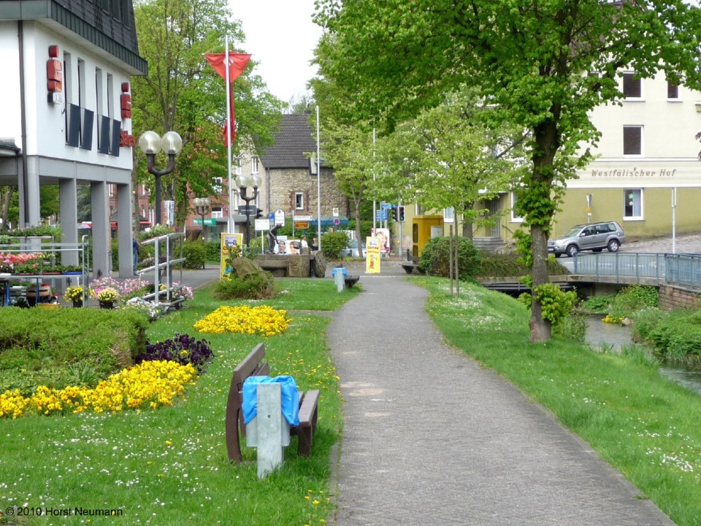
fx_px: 1519
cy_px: 263
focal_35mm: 75
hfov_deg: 26.0
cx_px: 350
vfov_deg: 19.6
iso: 100
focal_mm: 9.3
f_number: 4.3
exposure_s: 1/320
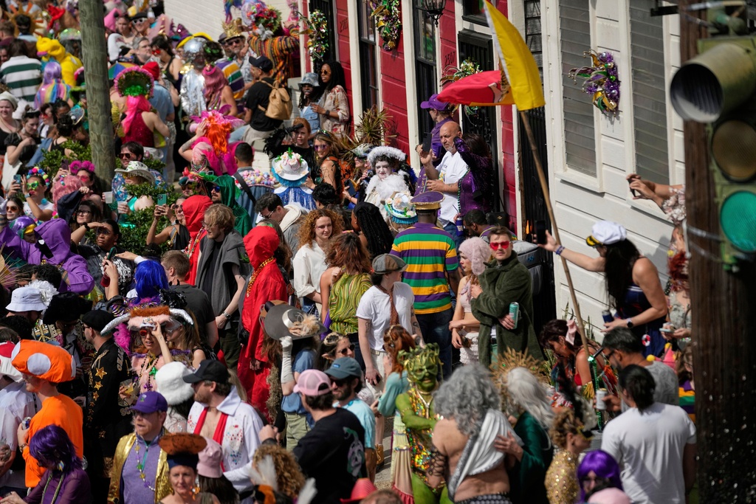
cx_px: 378
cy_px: 252
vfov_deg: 8.5
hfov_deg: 12.8
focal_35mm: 161
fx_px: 3381
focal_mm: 161
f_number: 2.8
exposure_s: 1/32000
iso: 500
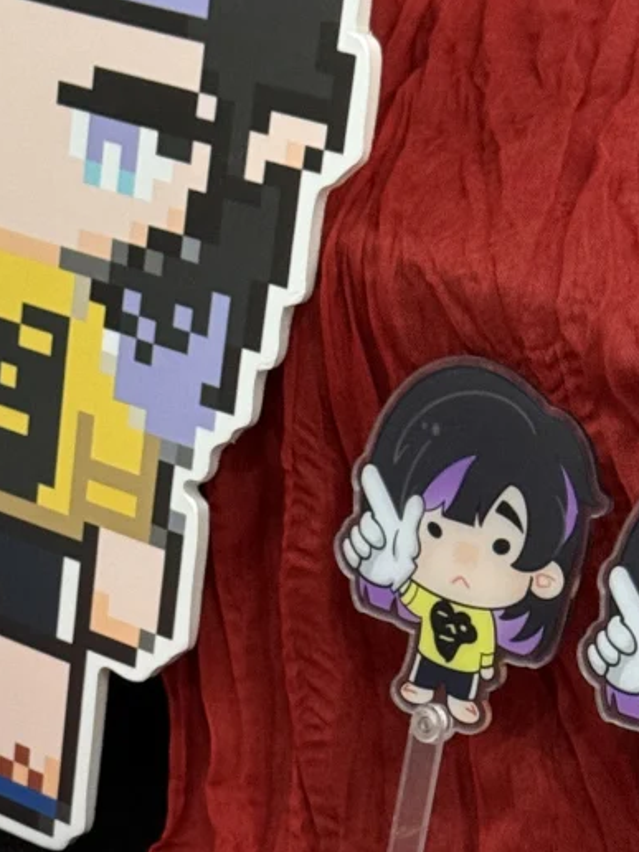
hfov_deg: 11.0
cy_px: 1050
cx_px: -10
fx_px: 3298
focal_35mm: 134
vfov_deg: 14.2
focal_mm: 6.76
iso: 250
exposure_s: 1/33
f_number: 1.78
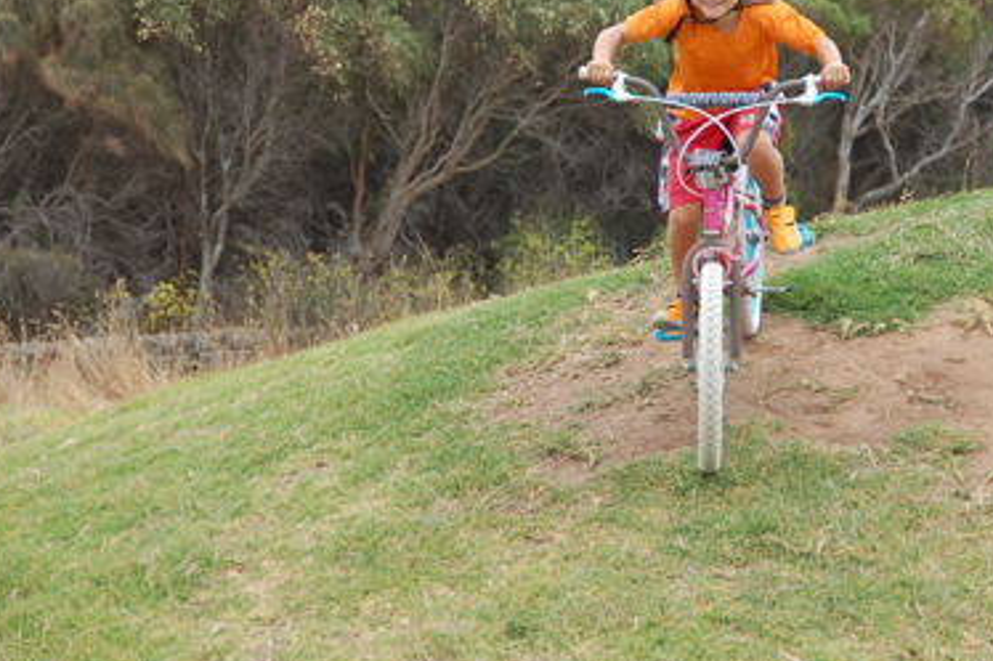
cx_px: 696
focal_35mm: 203
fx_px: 5597
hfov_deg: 10.1
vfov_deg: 6.8
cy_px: 210
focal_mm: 92
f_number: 5.6
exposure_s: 1/320
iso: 200
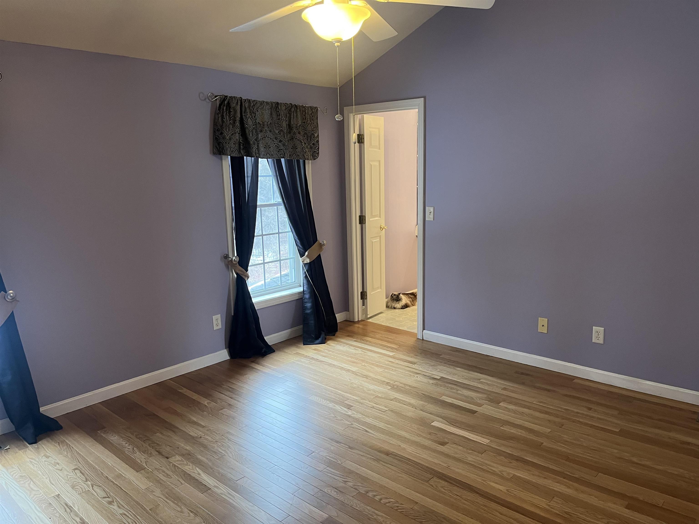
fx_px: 525
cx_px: 350
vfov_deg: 53.1
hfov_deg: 67.3
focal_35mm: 26
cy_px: 262
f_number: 1.6
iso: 160
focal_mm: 5.1
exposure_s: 1/60
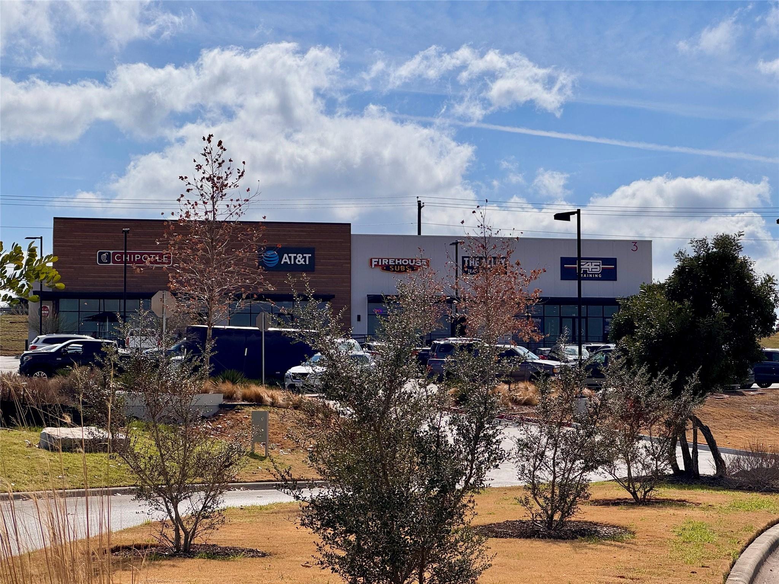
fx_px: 1733
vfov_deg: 19.1
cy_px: 292
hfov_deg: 25.3
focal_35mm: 77
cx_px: 390
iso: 20
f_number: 2.8
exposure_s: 1/2660
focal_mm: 9
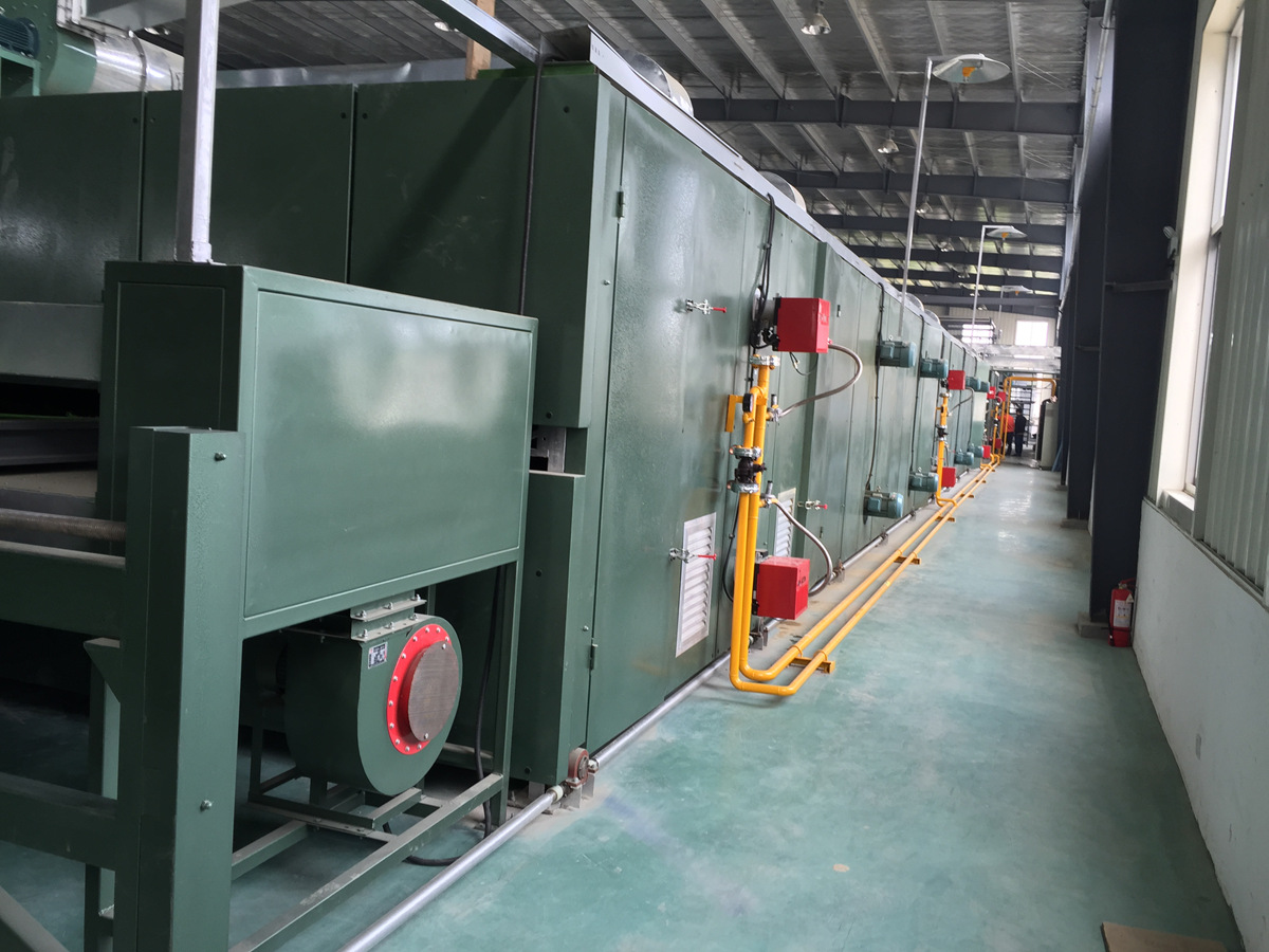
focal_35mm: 29
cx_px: 634
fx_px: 1063
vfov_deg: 48.2
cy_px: 476
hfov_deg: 61.7
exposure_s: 1/40
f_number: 2.2
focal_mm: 4.15
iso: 32
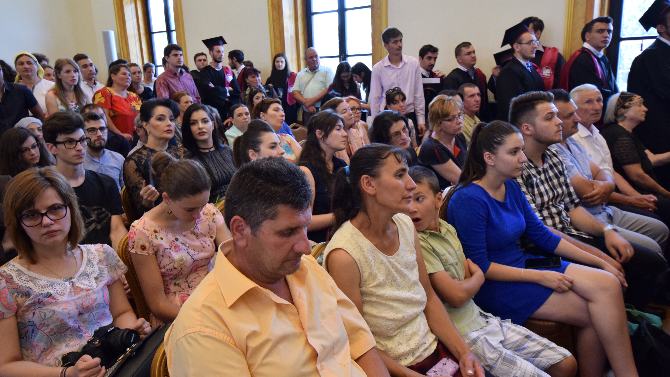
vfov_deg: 42.1
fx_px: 489
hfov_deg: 68.8
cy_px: 185
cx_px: 336
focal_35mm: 28
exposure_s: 1/60
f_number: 5.6
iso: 1000
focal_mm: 17
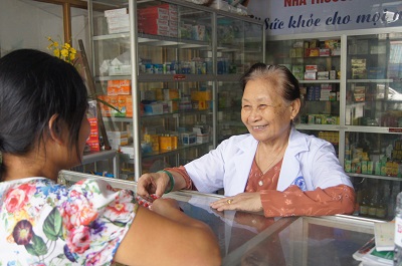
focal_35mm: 39
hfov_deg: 49.6
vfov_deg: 34.1
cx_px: 201
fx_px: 435
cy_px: 133
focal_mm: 26
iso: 1250
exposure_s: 1/160
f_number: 4
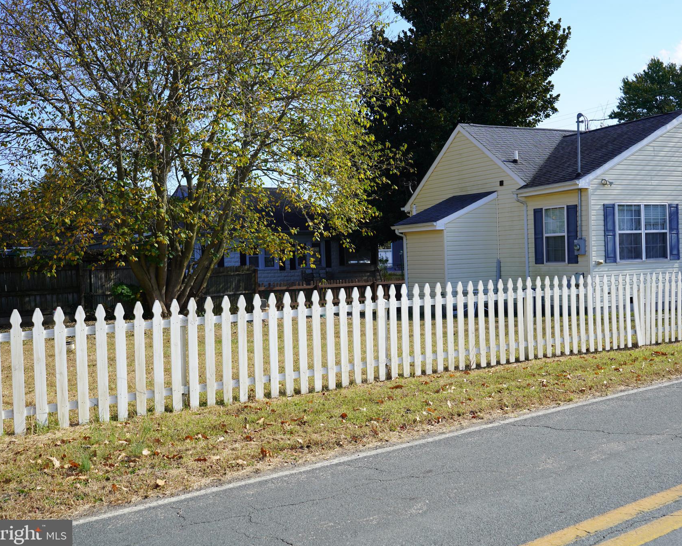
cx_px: 396
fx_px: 827
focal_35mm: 41
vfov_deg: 36.5
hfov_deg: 44.6
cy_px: 273
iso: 100
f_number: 8
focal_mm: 36
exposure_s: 1/125
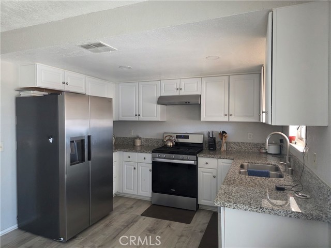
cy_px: 124
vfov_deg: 58.9
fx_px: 220
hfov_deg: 73.9
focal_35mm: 23
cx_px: 166
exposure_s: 1/120
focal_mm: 6.3
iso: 400
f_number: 1.7
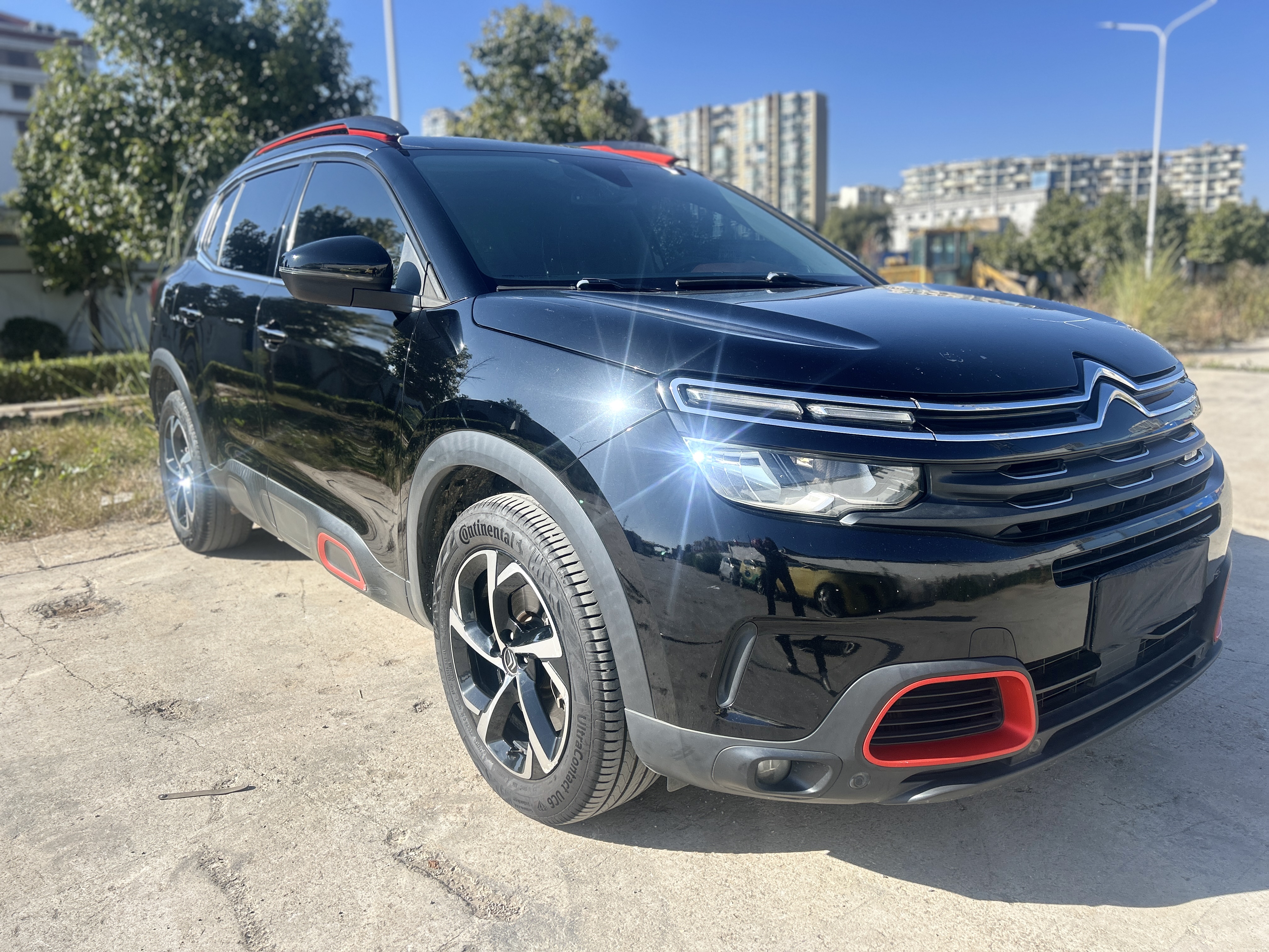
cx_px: 634
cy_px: 476
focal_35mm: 26
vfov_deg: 53.1
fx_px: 953
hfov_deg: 67.3
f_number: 1.5
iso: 50
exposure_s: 1/2457
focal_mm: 5.7
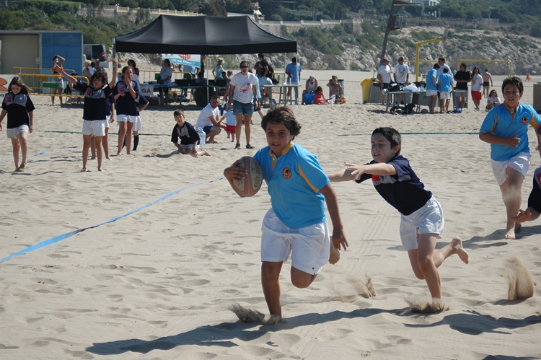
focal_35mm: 105
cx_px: 270
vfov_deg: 13.0
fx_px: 1577
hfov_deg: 19.5
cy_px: 180
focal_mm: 70
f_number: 5.3
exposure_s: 1/1250
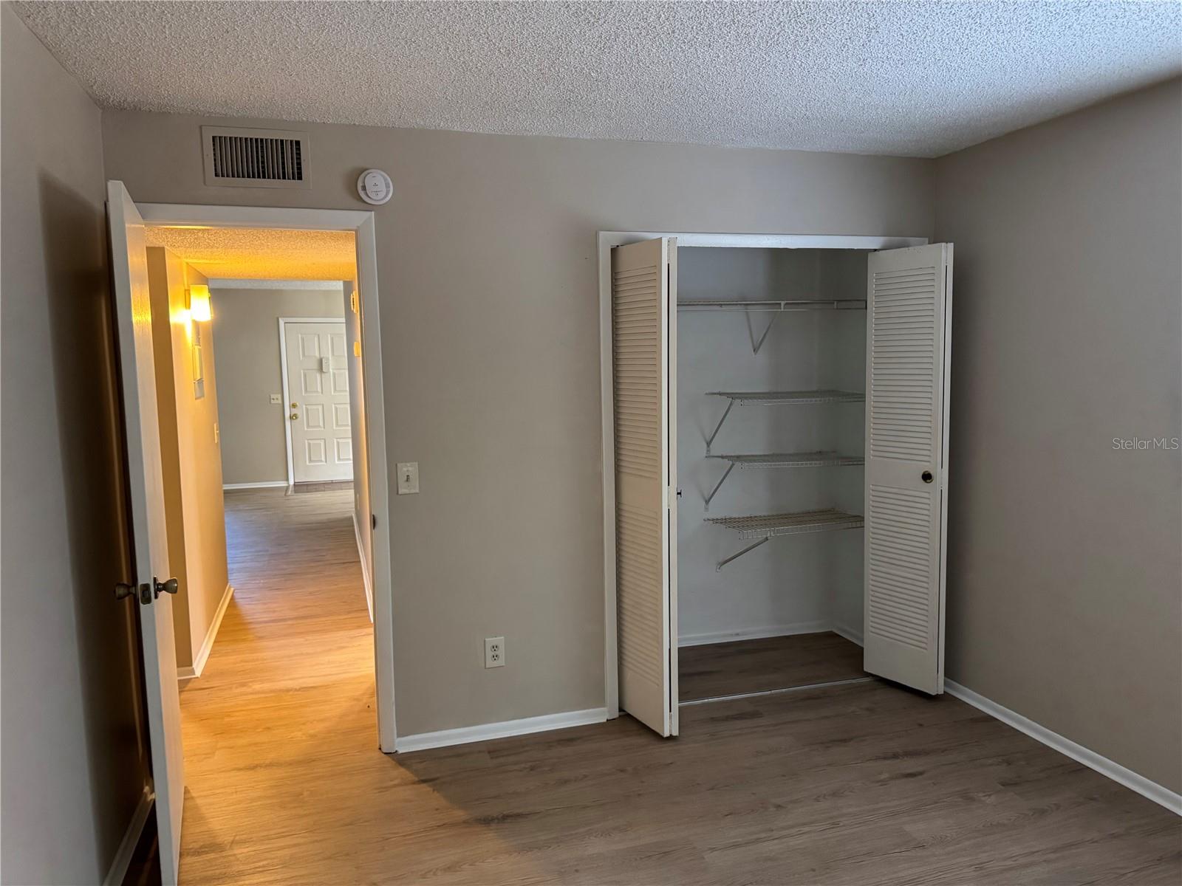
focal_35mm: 24
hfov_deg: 71.6
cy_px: 443
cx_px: 591
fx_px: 820
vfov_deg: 56.8
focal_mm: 6.76
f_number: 1.78
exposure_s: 1/60
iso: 400
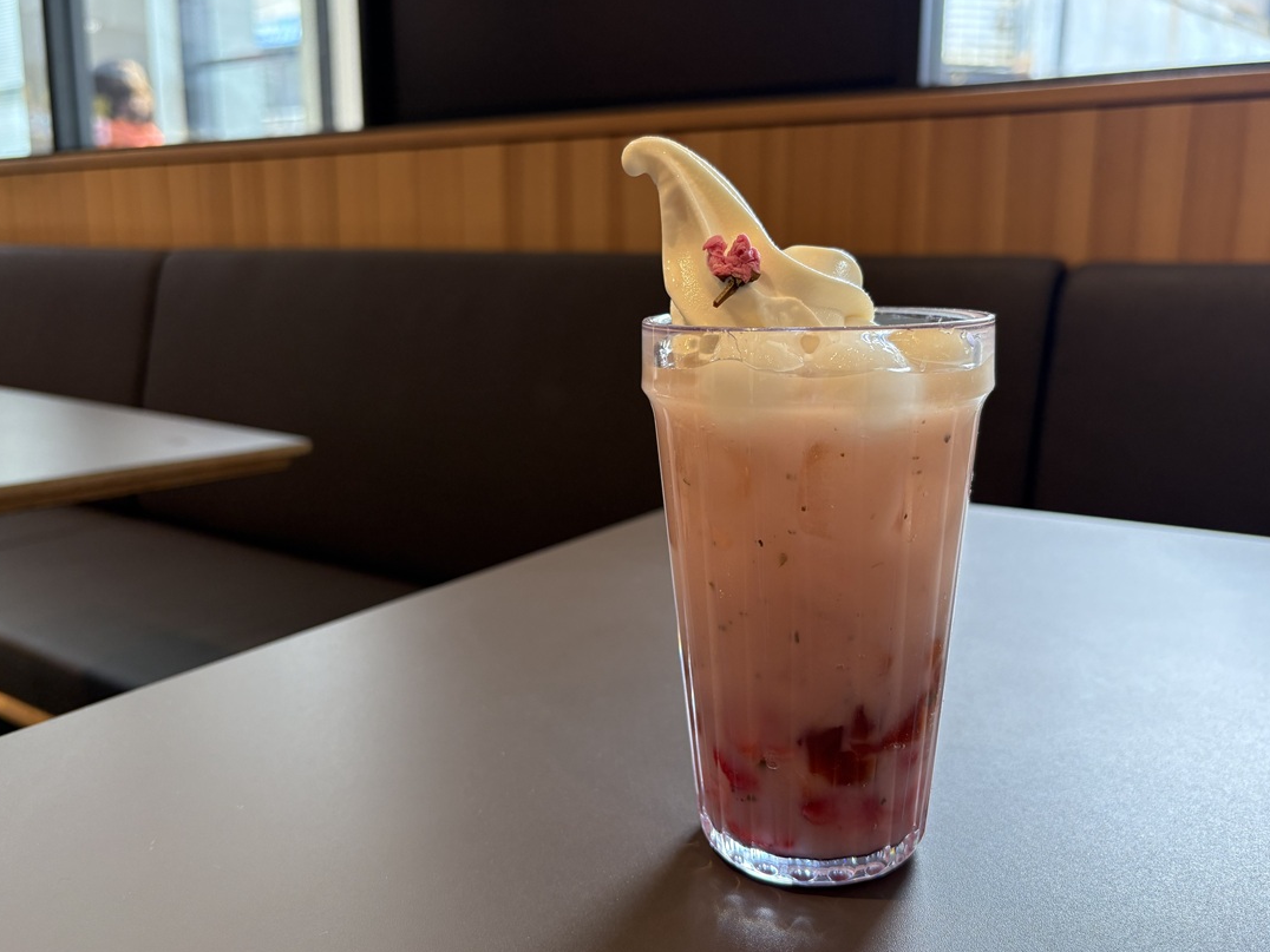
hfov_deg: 61.6
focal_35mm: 29
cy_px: 468
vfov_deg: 48.2
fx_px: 1064
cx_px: 681
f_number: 1.6
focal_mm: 5.96
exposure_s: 1/146
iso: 100
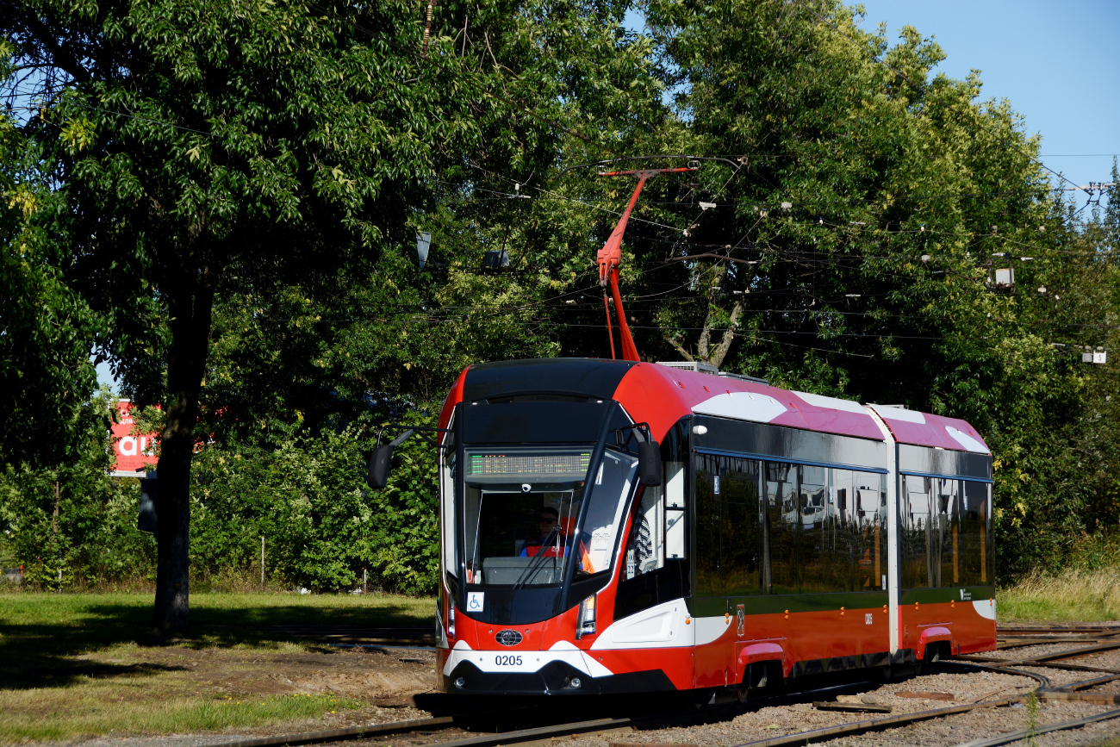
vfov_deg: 12.2
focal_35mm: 112
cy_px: 374
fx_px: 3500
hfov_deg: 18.2
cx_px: 560
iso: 100
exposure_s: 1/800
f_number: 7.1
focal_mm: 75
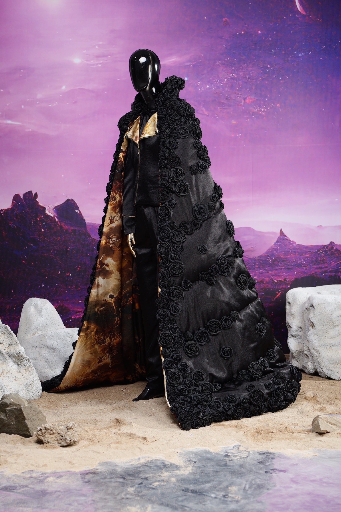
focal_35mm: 85
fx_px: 1208
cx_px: 170
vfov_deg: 23.9
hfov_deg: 16.1
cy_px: 256
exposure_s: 1/160
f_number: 4.5
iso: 100
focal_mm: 85
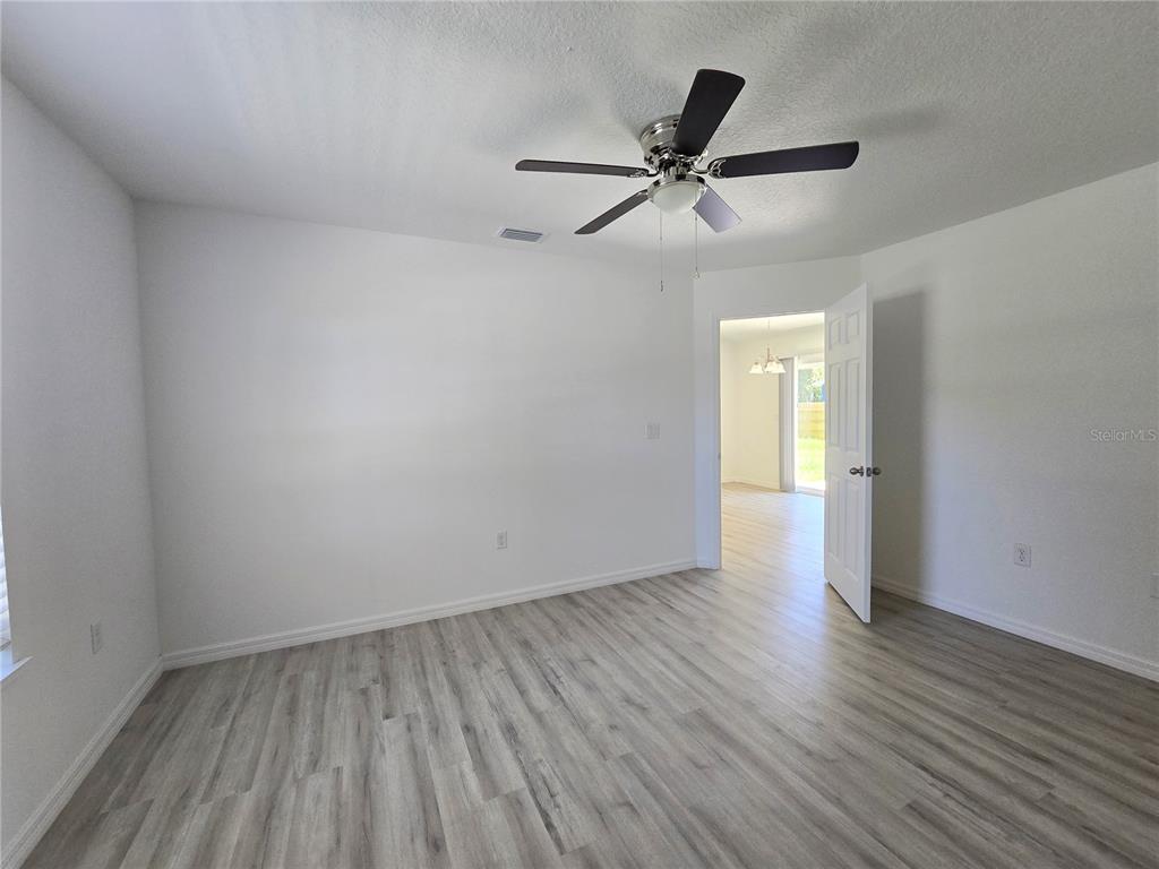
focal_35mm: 13
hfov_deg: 106.2
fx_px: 435
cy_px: 434
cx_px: 580
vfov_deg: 89.9
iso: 125
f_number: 2.2
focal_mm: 2.2
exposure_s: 1/100
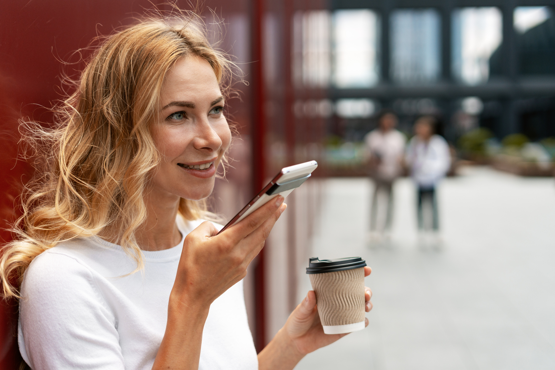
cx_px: 278
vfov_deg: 27.0
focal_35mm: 50
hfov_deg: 39.6
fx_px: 771
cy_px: 185
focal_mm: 50
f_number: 2.2
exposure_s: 1/2000
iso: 400
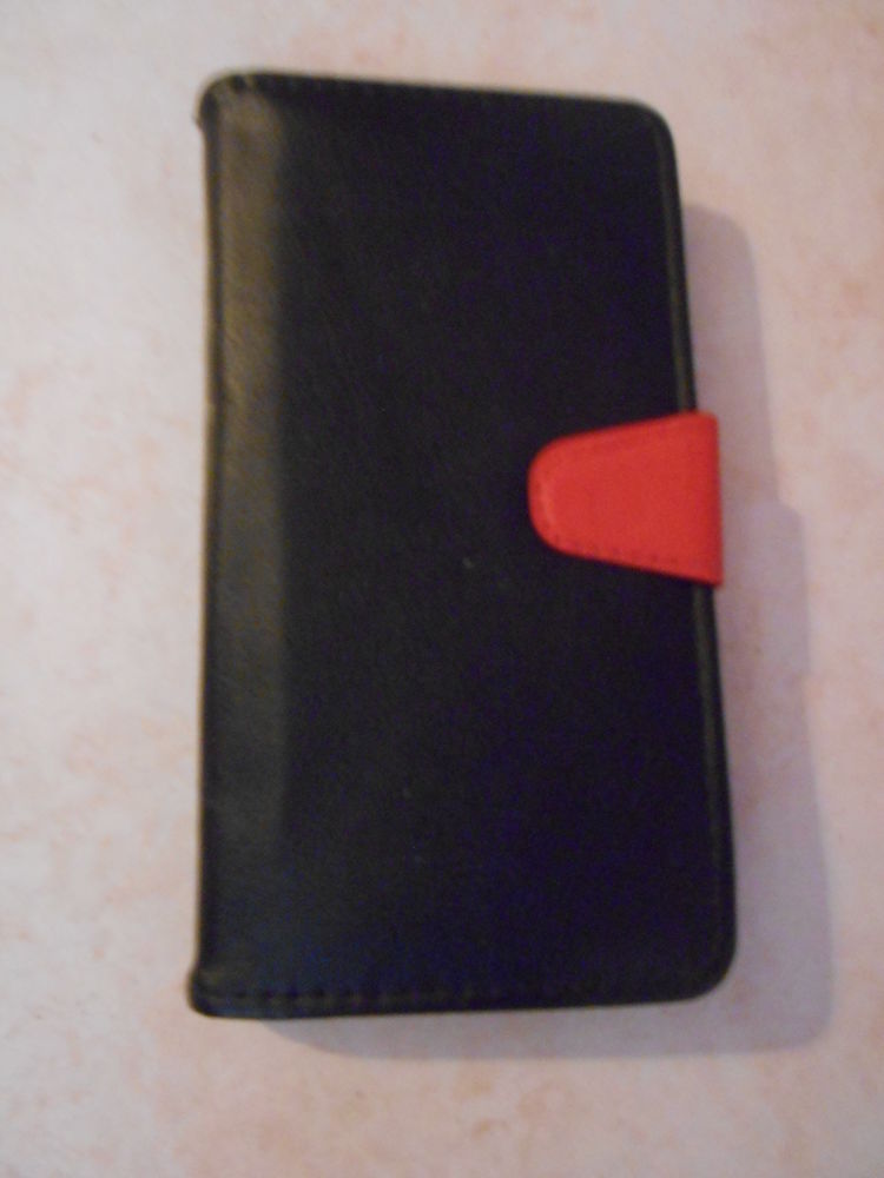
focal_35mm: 26
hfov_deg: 53.1
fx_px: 885
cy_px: 589
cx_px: 442
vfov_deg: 67.3
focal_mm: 4.6
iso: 800
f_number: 3.5
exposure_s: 1/5
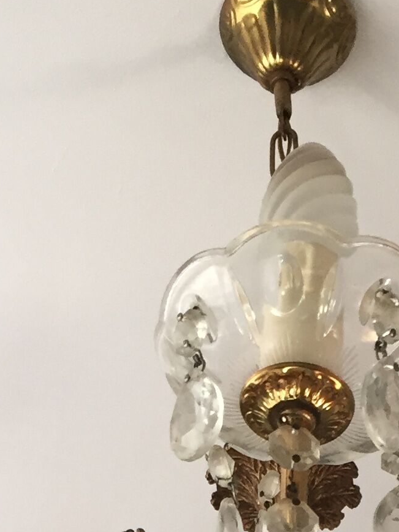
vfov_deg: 16.6
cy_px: 778
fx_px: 1675
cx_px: 233
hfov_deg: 13.6
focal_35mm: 109
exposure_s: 1/33
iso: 100
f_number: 2.2
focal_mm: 4.15
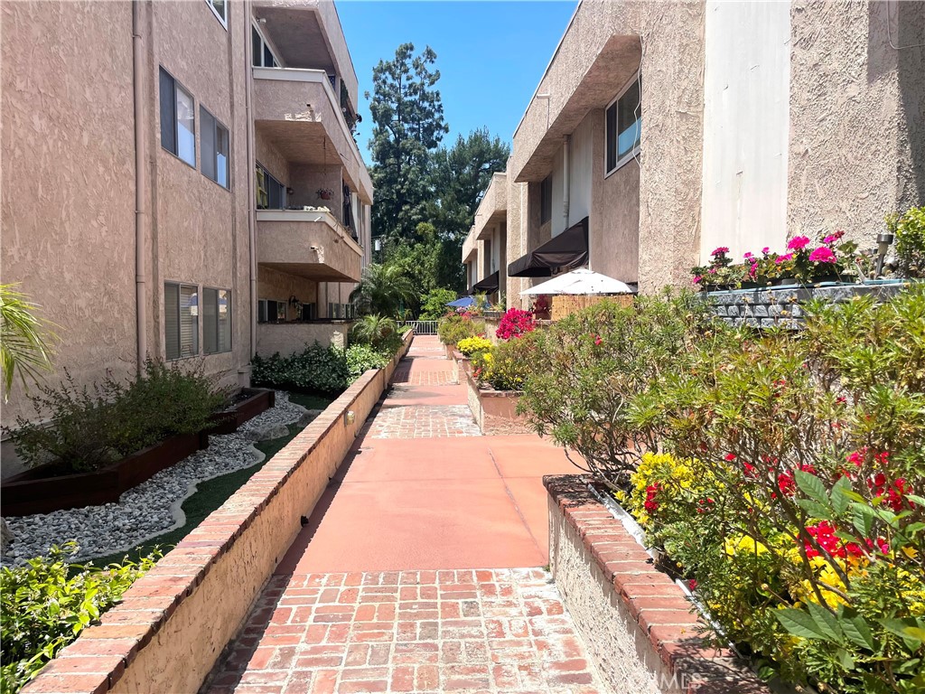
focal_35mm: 26
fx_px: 695
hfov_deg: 67.3
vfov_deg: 53.1
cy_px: 347
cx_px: 462
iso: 32
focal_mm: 4.2
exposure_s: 1/3040
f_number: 1.6
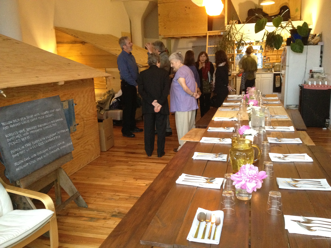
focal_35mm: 35
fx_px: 335
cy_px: 124
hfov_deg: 52.6
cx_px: 166
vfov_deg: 40.7
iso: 400
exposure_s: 1/17
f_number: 2.4
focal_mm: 4.28
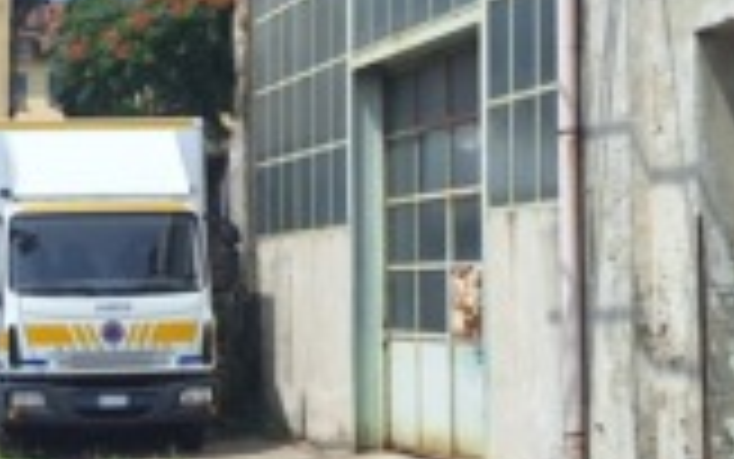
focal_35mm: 102
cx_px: 27
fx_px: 2041
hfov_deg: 19.9
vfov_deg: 12.8
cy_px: 162
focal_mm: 5.54
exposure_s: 1/2725
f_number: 1.8
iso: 40
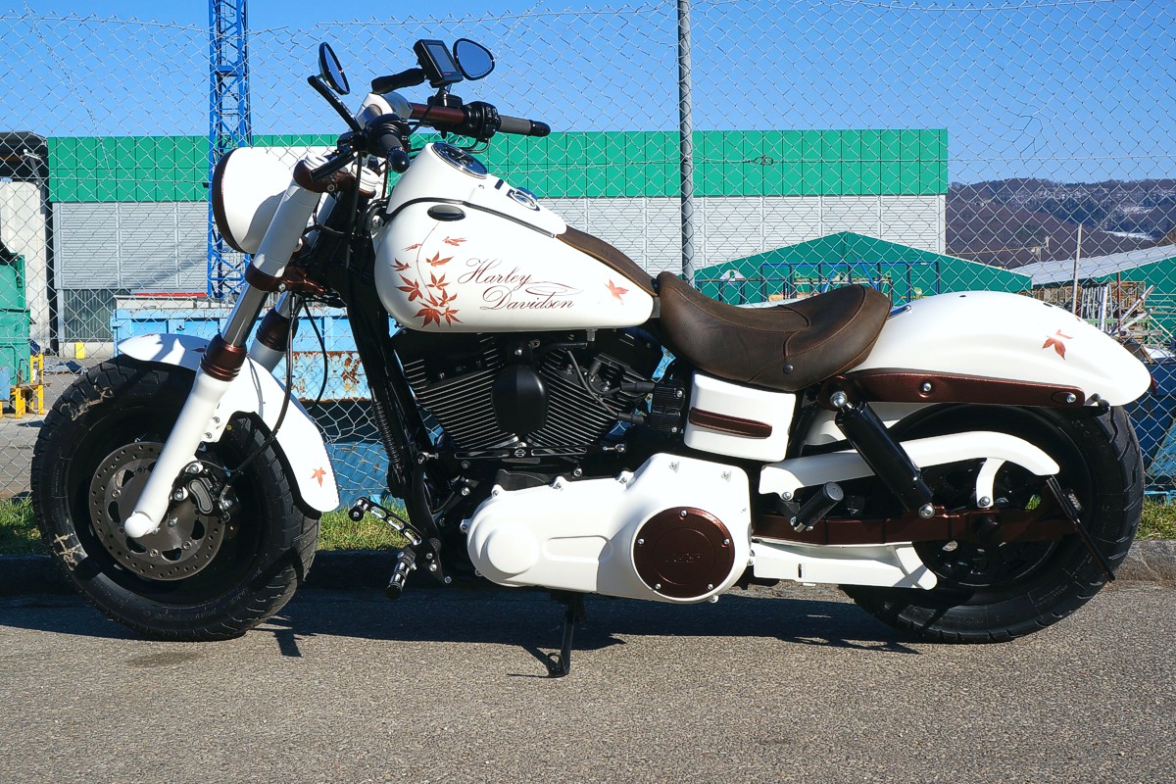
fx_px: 1225
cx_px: 588
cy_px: 392
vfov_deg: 35.5
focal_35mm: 38
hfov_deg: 51.3
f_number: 13
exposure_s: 1/160
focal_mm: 25
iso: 100
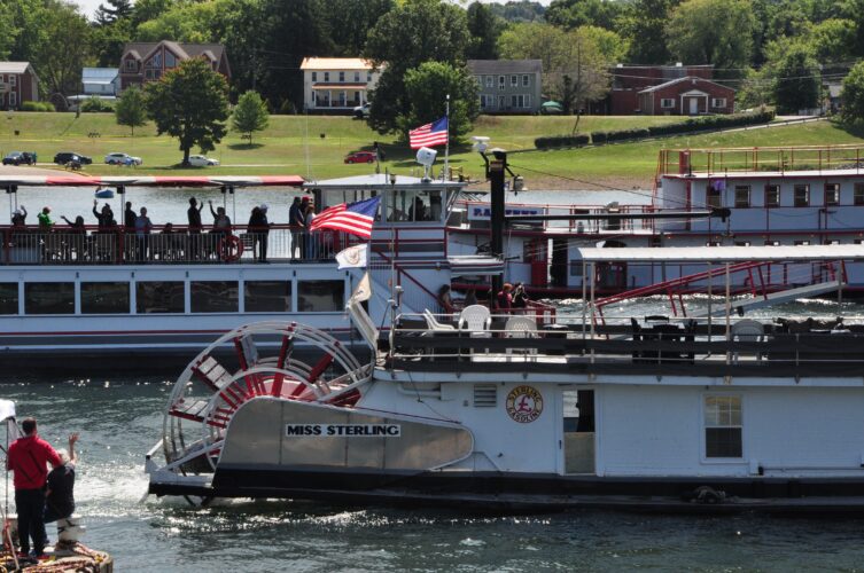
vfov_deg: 9.9
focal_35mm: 138
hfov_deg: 14.9
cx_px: 432
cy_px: 286
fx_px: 3308
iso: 640
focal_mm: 92
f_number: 16
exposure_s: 1/320
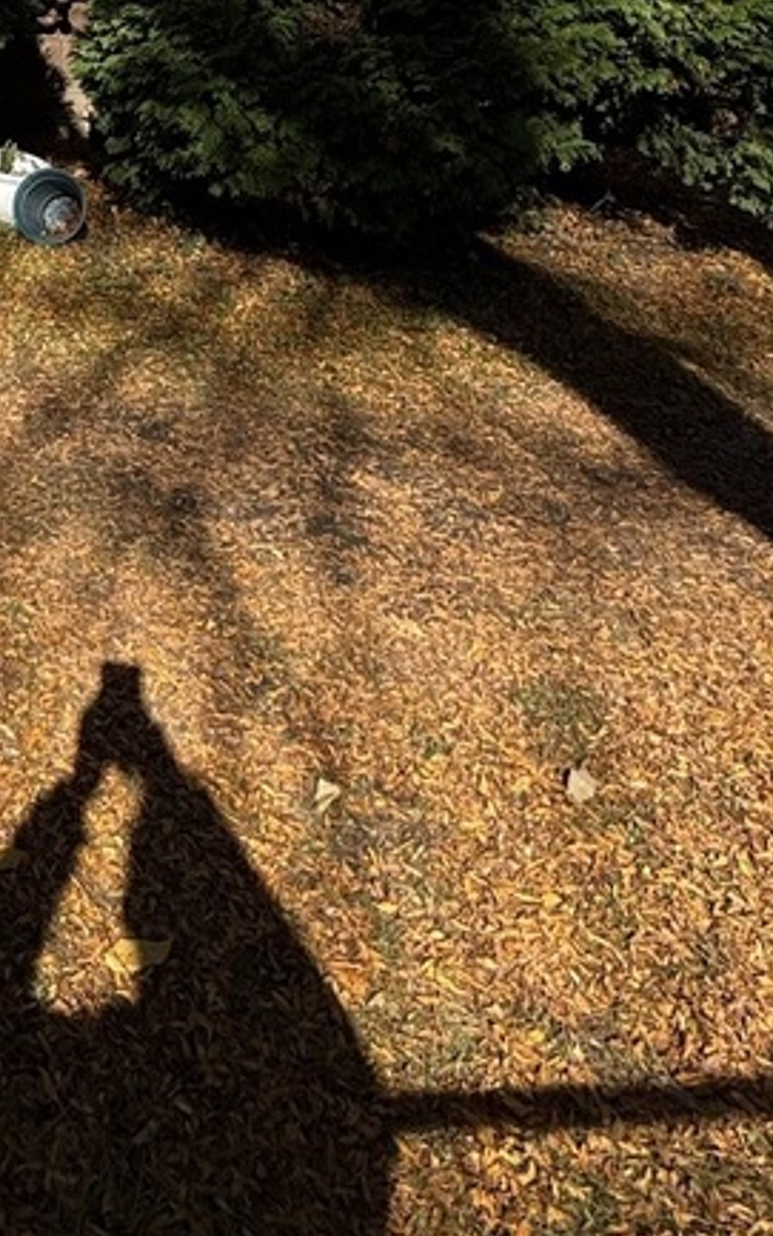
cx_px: -128
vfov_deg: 41.2
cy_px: -148
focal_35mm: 37
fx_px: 1246
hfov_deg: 30.0
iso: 50
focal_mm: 2.22
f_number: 2.2
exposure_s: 1/1534
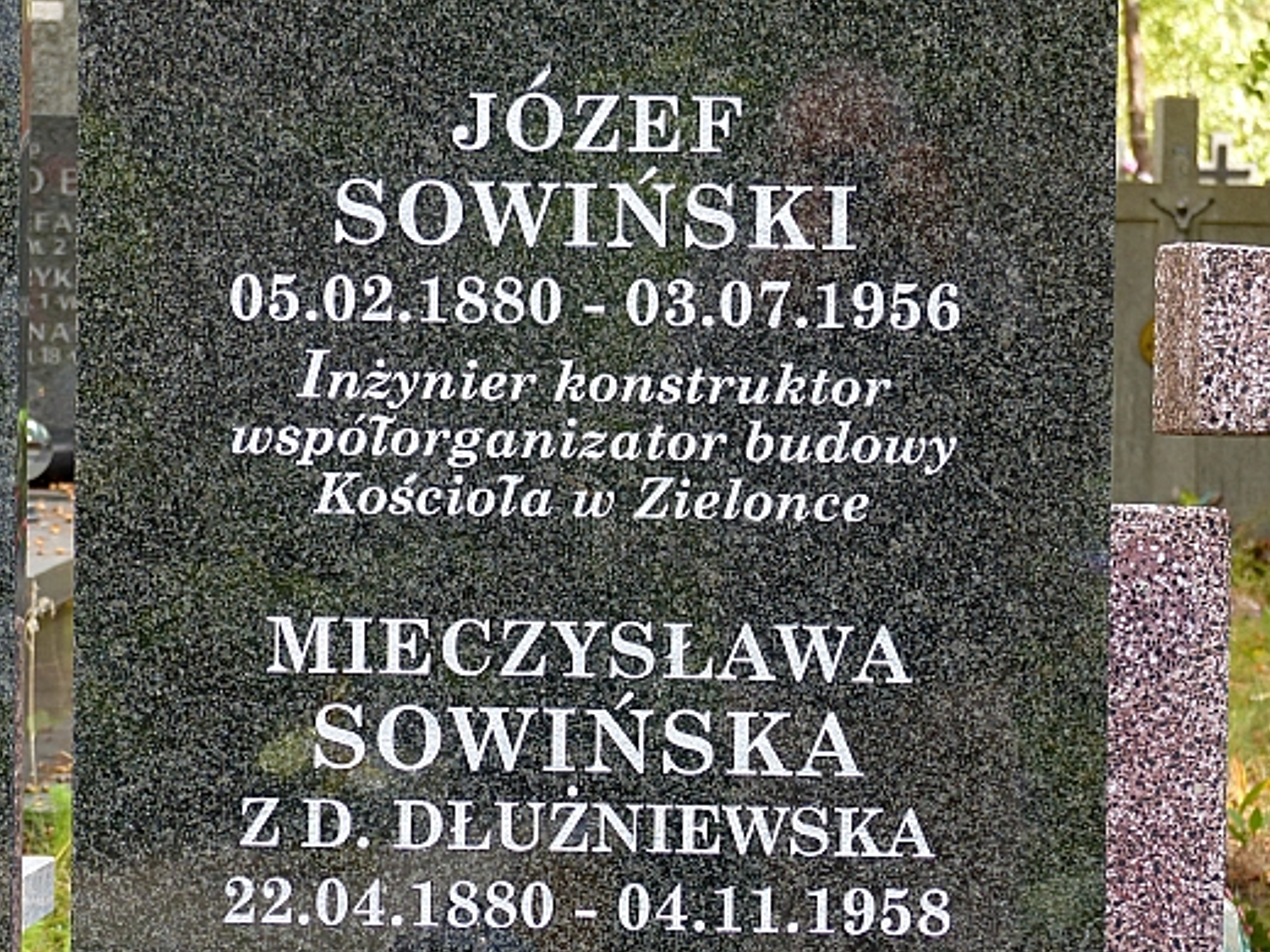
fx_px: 6015
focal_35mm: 164
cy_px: 509
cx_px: 719
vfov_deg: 9.0
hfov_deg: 12.0
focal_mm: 23.9
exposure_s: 1/100
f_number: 3.2
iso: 100
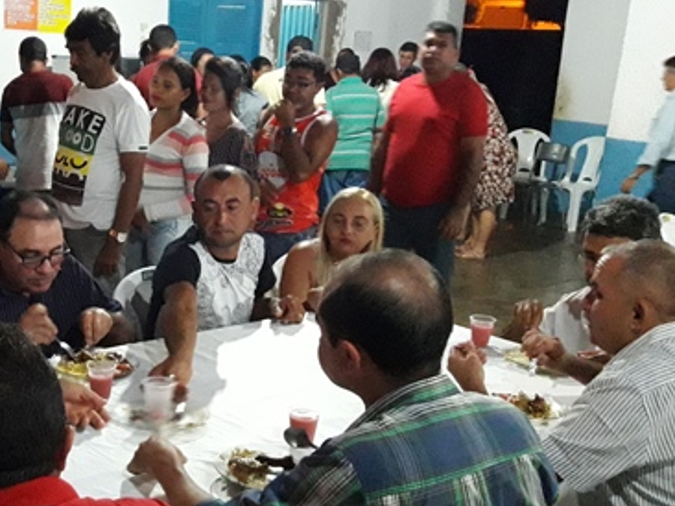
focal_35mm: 49
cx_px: 157
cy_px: 295
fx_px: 955
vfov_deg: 29.6
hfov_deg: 37.8
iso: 800
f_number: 1.9
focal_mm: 3.7
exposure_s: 1/20
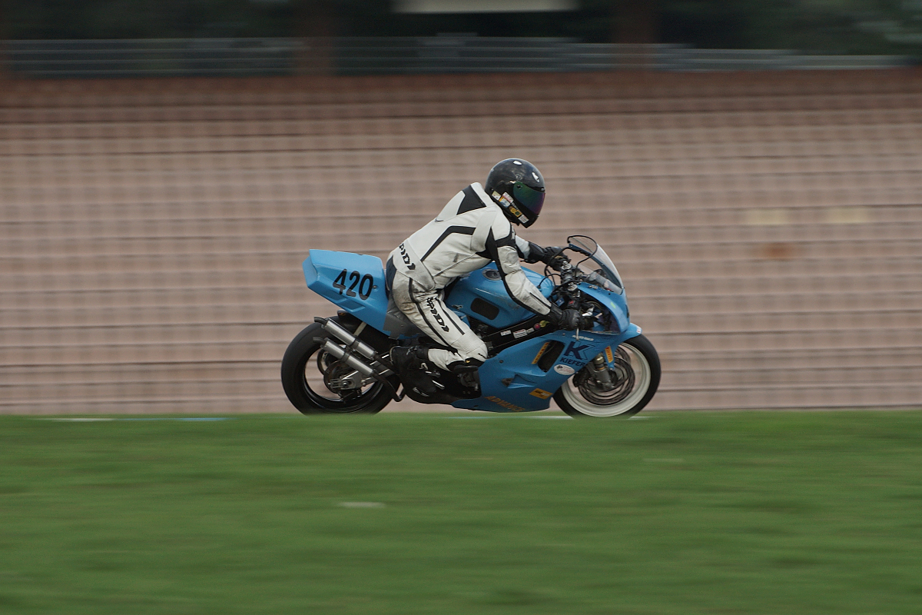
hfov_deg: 5.5
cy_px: 308
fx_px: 9603
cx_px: 461
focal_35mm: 375
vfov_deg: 3.7
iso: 320
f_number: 9
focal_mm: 250
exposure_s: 1/160
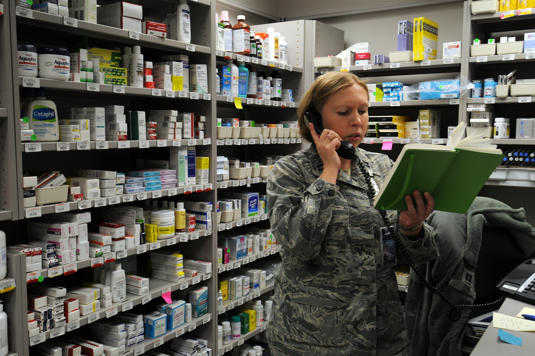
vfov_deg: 36.8
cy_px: 178
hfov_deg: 53.2
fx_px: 534
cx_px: 268
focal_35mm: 36
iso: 250
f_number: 8
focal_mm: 24
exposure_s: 1/20
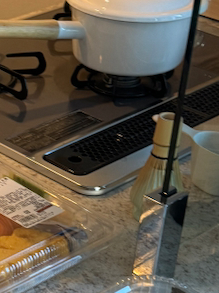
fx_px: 888
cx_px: -52
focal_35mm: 105
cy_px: 202
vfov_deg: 18.7
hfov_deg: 13.6
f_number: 1.78
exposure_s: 1/100
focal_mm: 6.76
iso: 200
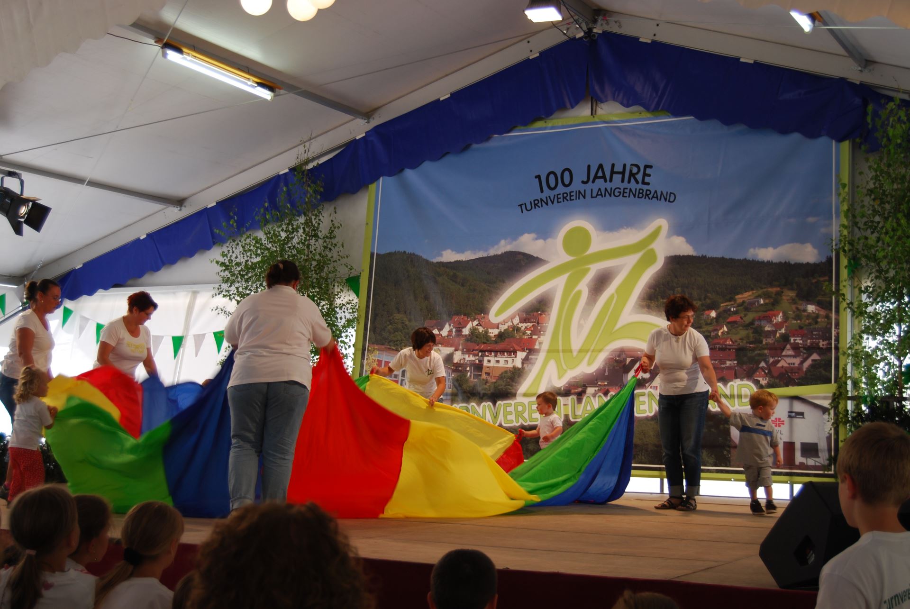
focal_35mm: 51
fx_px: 1291
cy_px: 304
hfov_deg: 38.8
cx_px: 455
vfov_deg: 26.6
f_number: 4.5
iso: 200
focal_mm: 34
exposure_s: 1/60
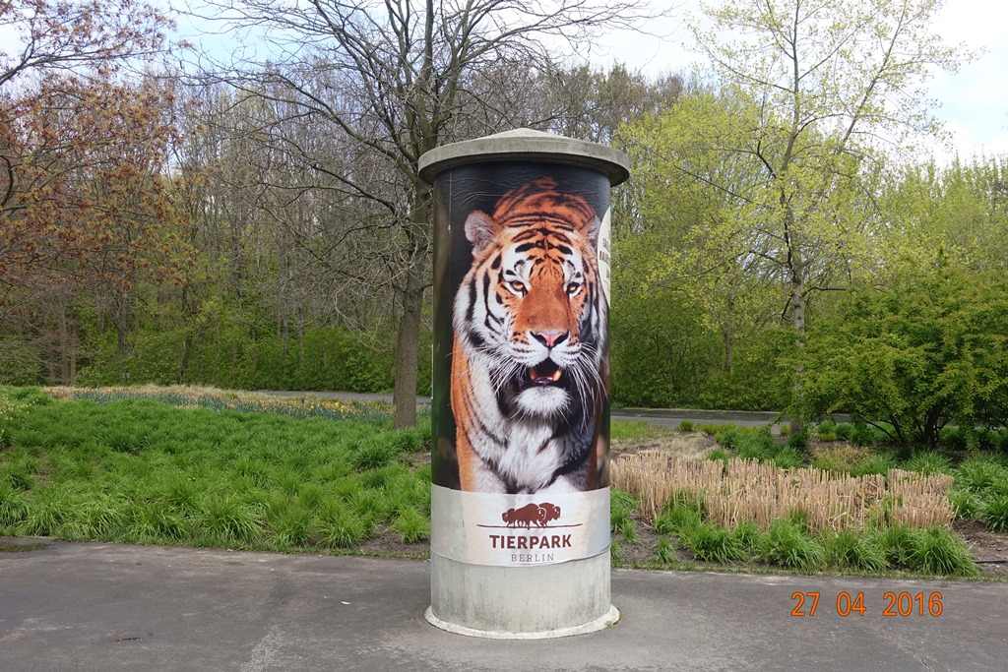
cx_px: 504
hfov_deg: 58.7
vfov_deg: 41.1
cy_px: 336
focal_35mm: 32
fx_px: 896
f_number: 5.6
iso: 125
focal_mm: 11.81
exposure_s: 1/200
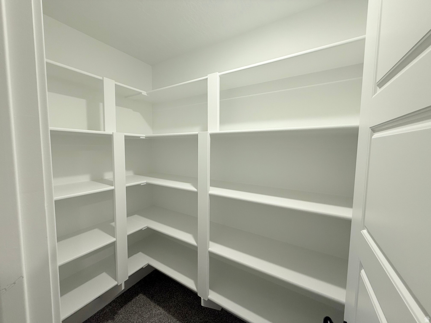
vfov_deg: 85.7
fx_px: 174
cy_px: 162
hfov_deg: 102.1
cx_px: 216
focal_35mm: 14
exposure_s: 1/120
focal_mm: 2.22
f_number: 2.2
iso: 160
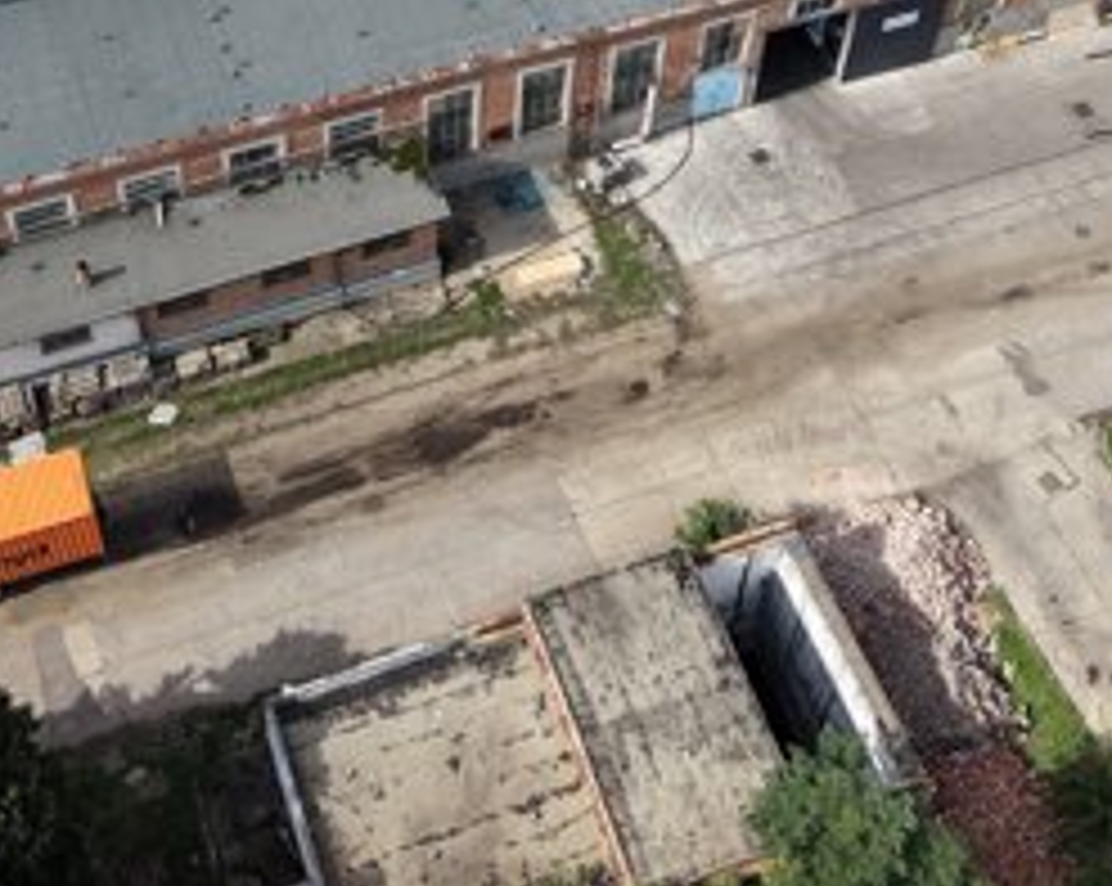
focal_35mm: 57
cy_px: -72
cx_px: 432
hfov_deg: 32.9
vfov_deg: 24.9
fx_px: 1874
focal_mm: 8.67
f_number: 1.8
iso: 160
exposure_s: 1/3200
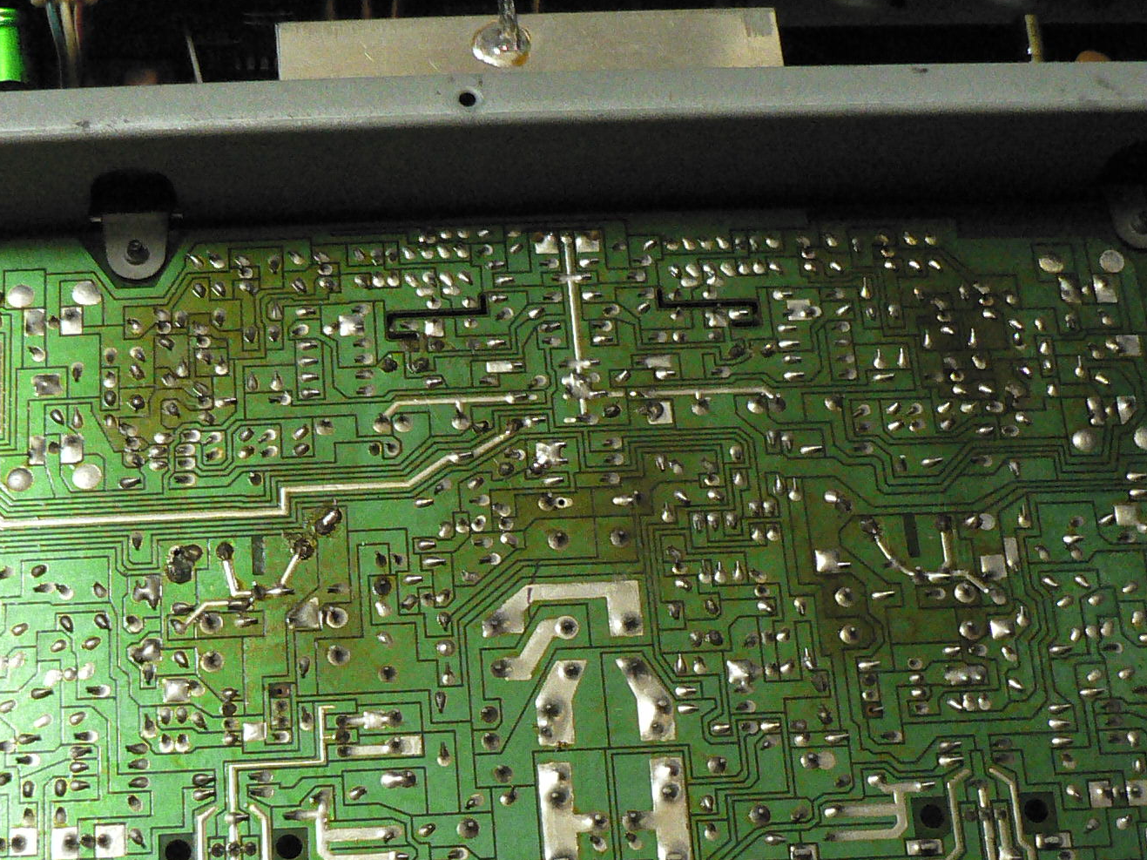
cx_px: 414
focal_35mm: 70
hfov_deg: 27.7
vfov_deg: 20.8
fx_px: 2319
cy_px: 656
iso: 400
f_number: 2.8
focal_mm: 6
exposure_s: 1/100
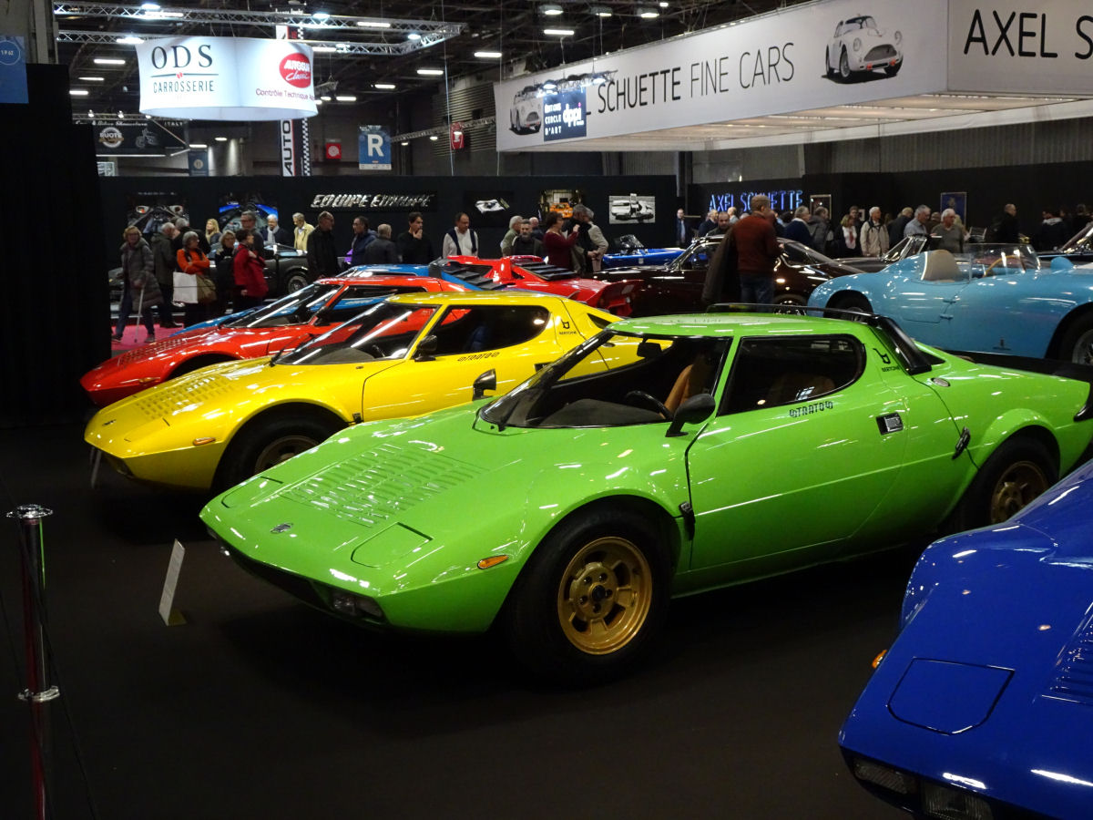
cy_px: 410
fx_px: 1295
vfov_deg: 35.1
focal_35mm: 41
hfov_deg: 45.8
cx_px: 546
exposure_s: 1/50
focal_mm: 7.05
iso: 800
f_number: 4
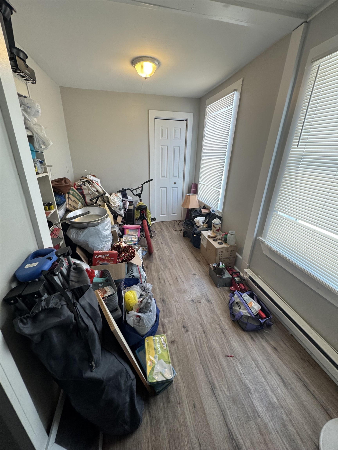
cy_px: 225
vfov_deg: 102.1
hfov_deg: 85.7
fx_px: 182
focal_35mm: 14
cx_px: 169
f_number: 2.2
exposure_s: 1/120
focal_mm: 2.22
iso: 160
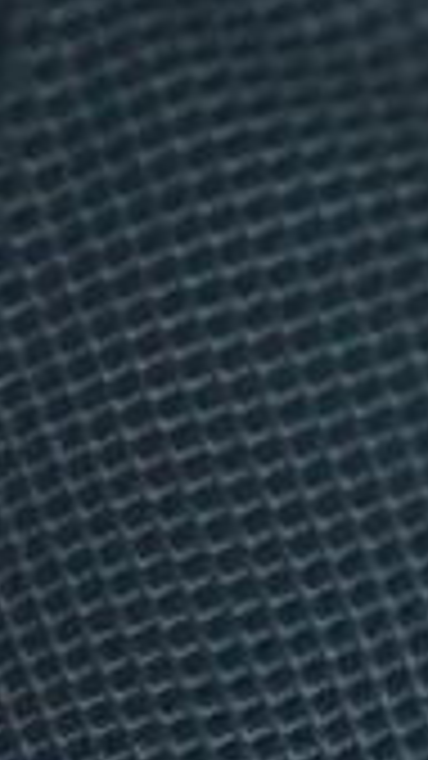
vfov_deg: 7.2
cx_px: 572
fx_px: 6015
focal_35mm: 298
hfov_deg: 4.1
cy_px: 643
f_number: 5.6
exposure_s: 1/40
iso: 3200
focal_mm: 50
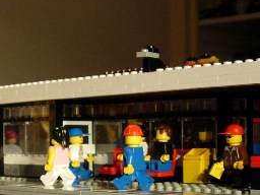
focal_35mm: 95
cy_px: 213
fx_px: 714
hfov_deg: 20.6
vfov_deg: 15.2
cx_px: 98
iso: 158
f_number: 2.8
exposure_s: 1/32
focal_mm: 7.8
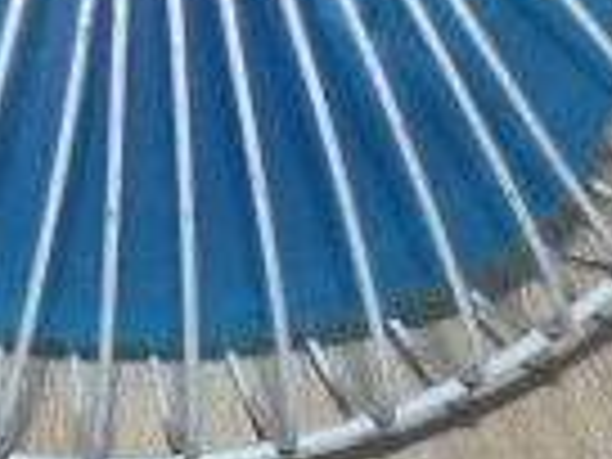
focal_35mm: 115
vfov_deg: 11.9
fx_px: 2033
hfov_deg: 16.9
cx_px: 50
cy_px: -356
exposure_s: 1/60
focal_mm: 4.5
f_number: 2.8
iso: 100
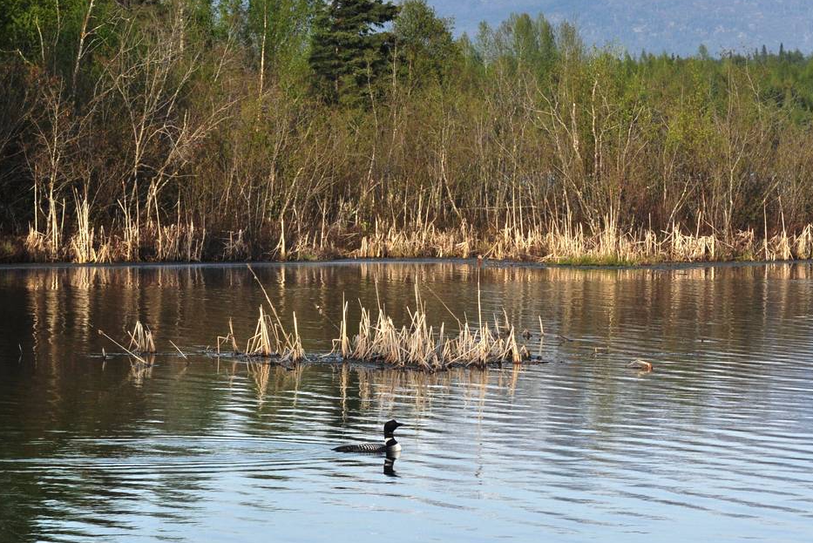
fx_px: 4067
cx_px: 484
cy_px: 247
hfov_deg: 11.4
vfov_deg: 7.6
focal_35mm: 180
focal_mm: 70
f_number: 6.3
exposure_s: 1/640
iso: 200
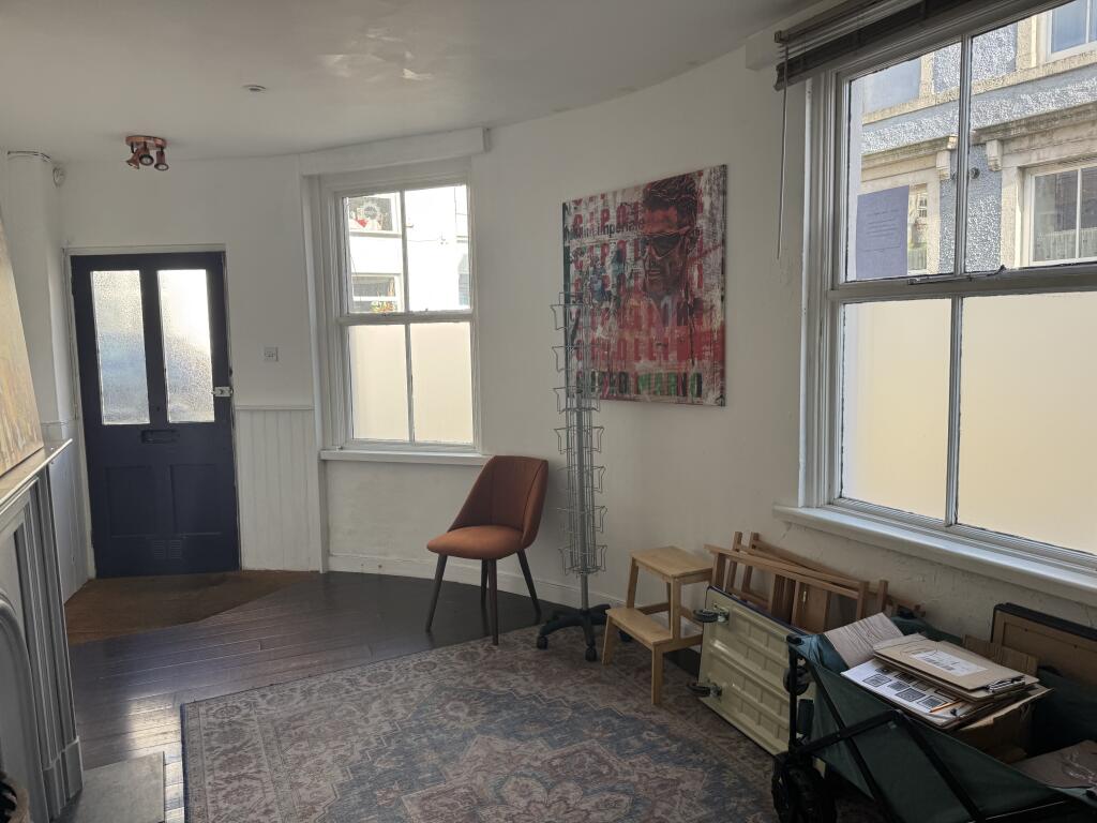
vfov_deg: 56.8
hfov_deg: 71.6
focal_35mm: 24
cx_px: 548
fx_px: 761
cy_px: 412
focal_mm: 6.76
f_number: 1.78
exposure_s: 1/336
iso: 80
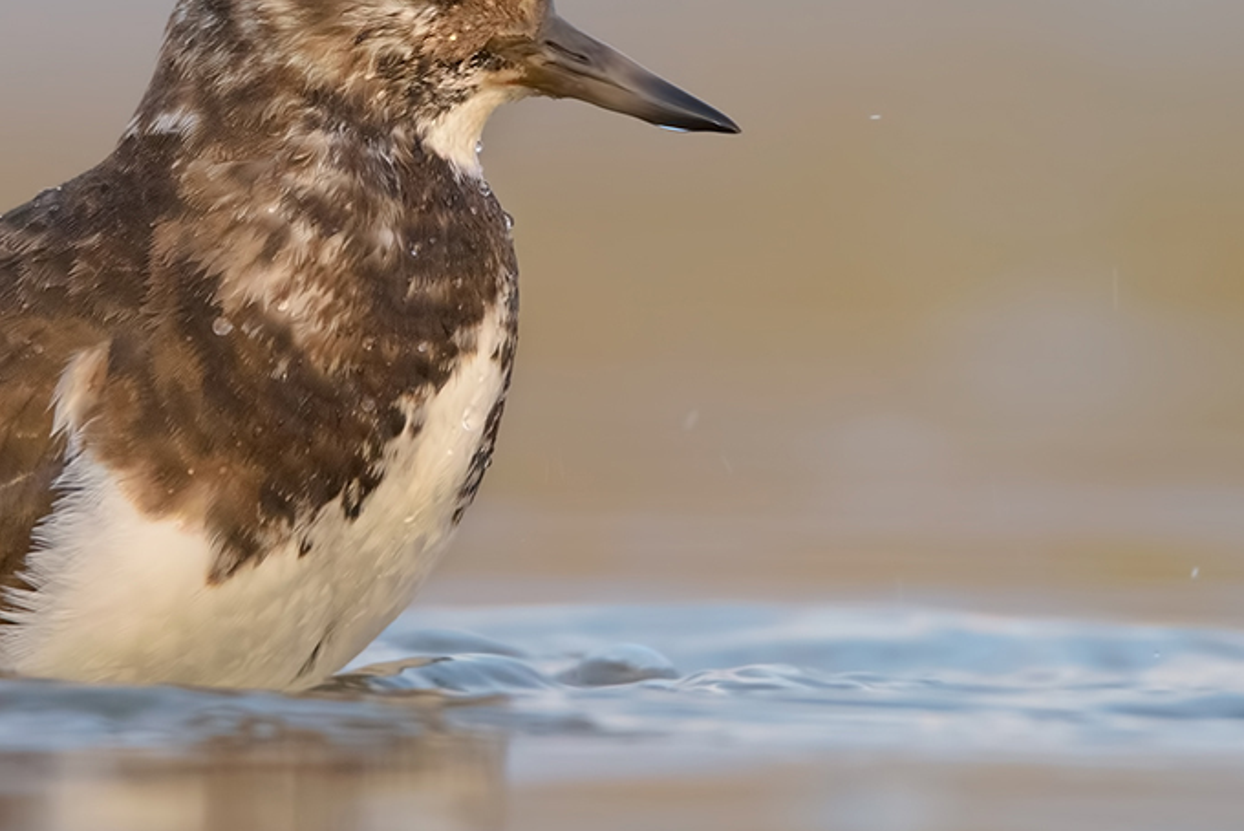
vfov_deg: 1.0
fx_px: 45734
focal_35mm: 1323
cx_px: 256
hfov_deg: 1.6
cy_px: 275
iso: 2200
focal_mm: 600
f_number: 9
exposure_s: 1/250
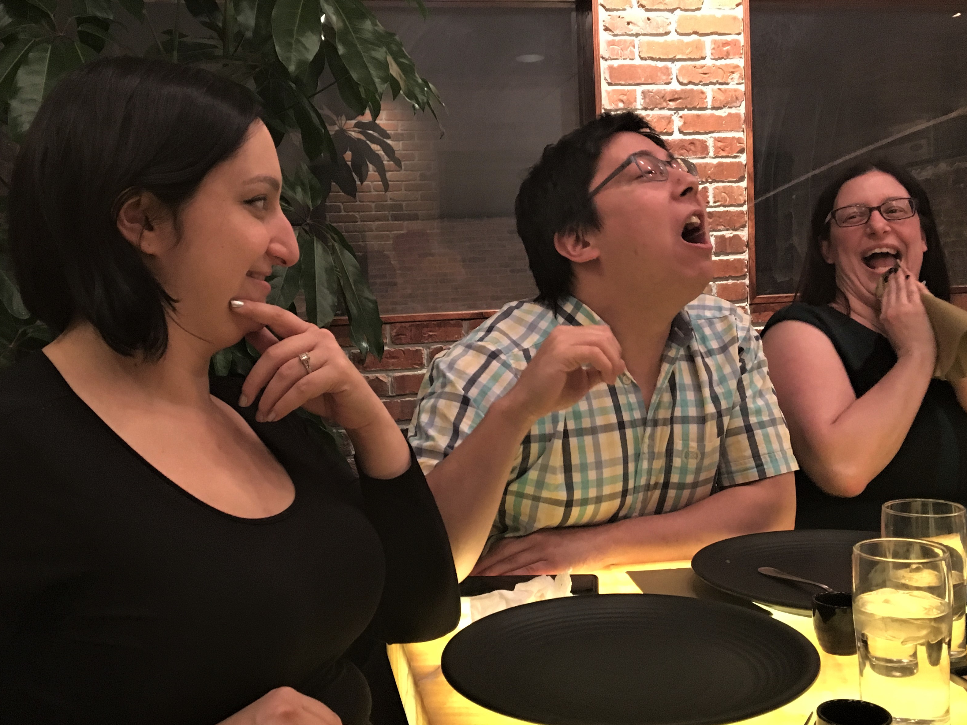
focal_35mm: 37
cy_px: 364
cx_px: 491
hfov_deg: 50.1
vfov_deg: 38.7
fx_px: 1034
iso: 400
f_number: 2.2
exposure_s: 1/15
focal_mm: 4.15
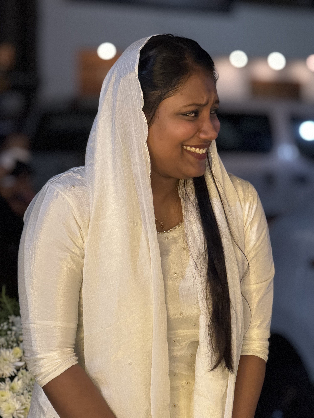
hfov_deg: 12.3
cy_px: 209
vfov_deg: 16.4
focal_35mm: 120
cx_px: 157
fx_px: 1451
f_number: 2.8
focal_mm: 15.66
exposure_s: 1/33
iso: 500
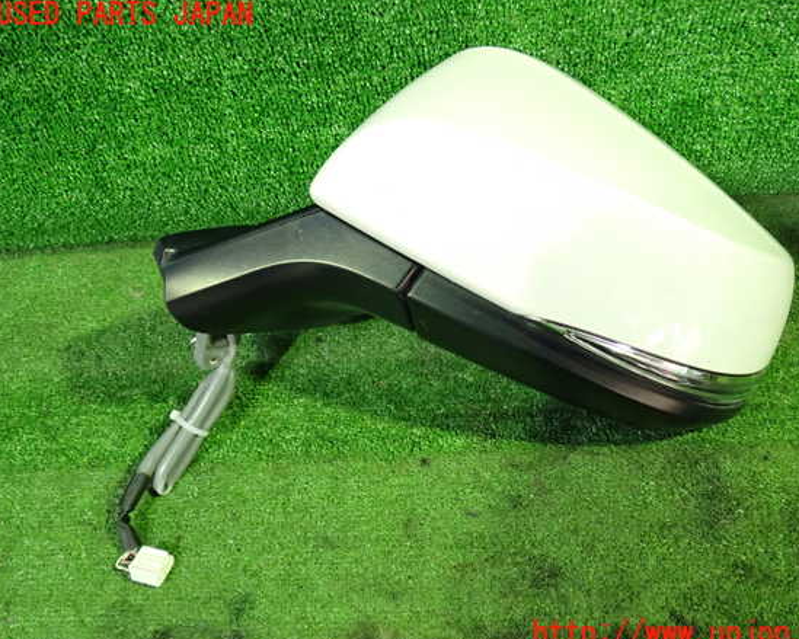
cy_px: 325
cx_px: 425
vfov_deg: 45.8
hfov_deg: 55.6
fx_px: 757
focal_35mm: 32
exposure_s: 1/30
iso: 640
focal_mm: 5.4
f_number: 2.3
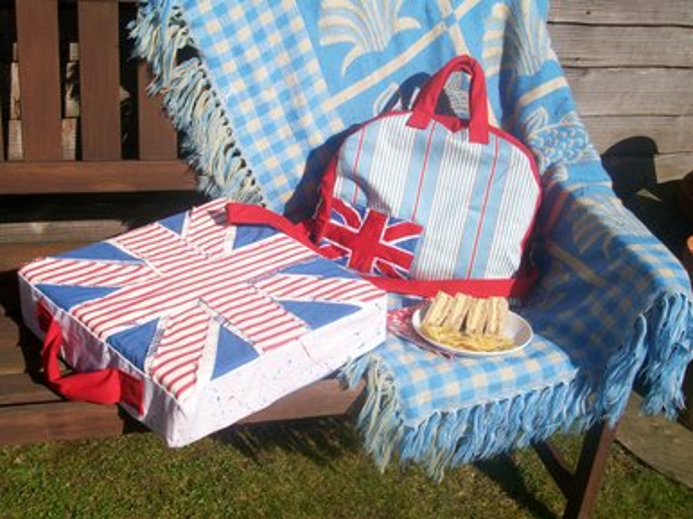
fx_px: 1000
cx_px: 346
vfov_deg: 29.1
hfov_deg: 38.2
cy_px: 260
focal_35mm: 50
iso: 64
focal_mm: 8.8
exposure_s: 1/250
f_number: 7
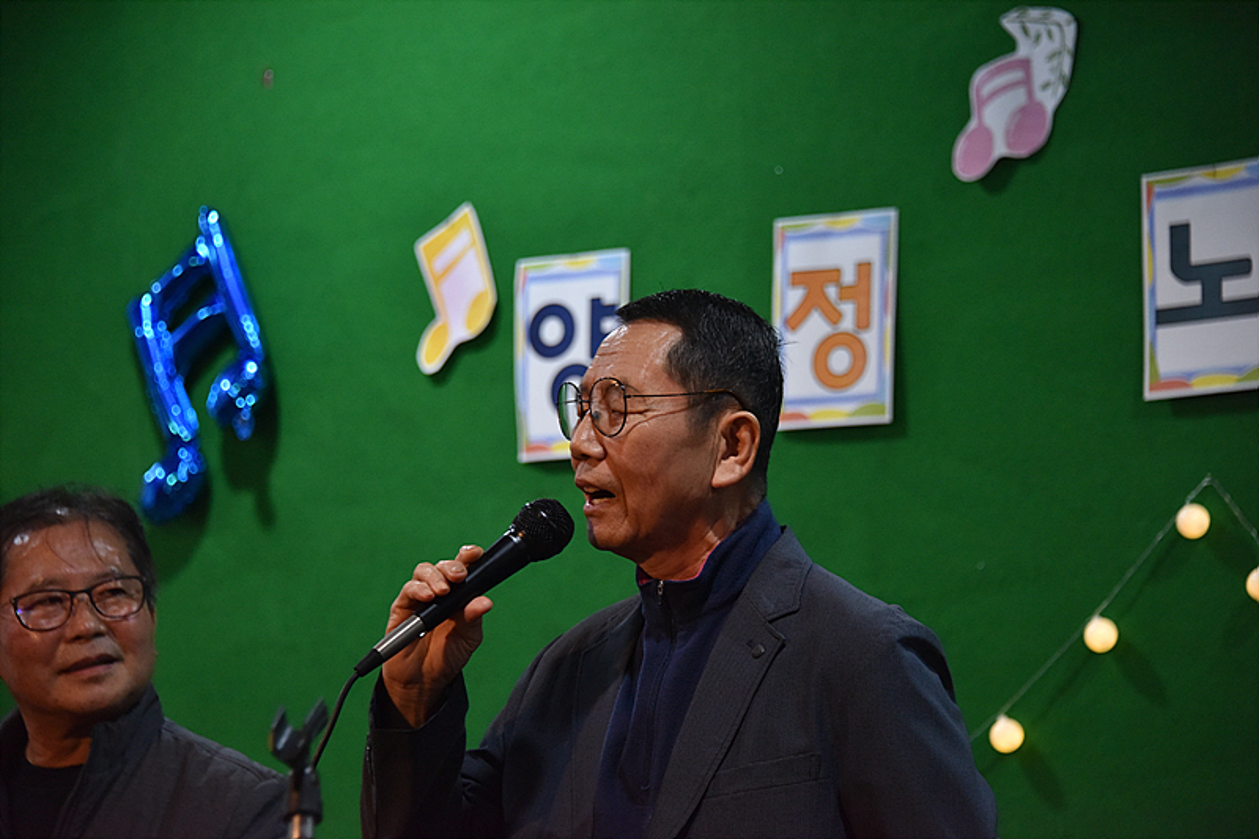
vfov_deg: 9.5
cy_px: 420
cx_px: 630
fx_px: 5070
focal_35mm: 145
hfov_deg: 14.2
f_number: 5.6
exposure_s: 1/125
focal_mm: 145
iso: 2800
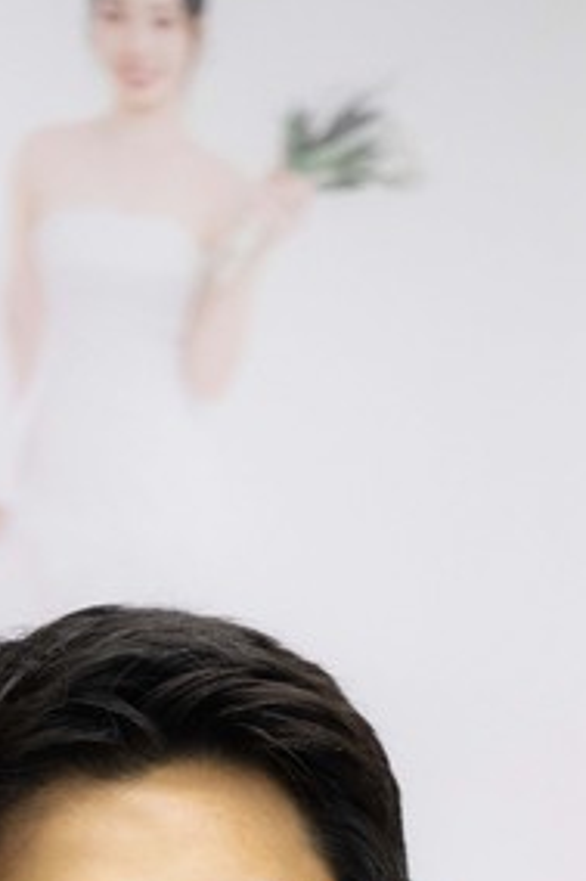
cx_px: 366
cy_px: 1474
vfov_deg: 5.0
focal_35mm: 406
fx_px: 9924
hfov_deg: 3.4
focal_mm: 120
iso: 3200
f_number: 2.8
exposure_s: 1/200
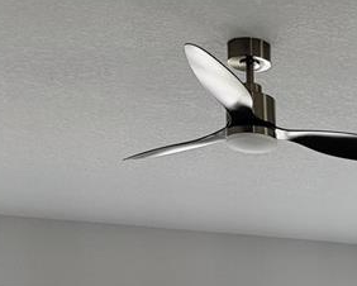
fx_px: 899
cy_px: 472
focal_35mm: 85
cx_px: 449
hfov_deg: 20.7
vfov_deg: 16.0
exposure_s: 1/235
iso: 200
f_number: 1.78
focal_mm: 6.76
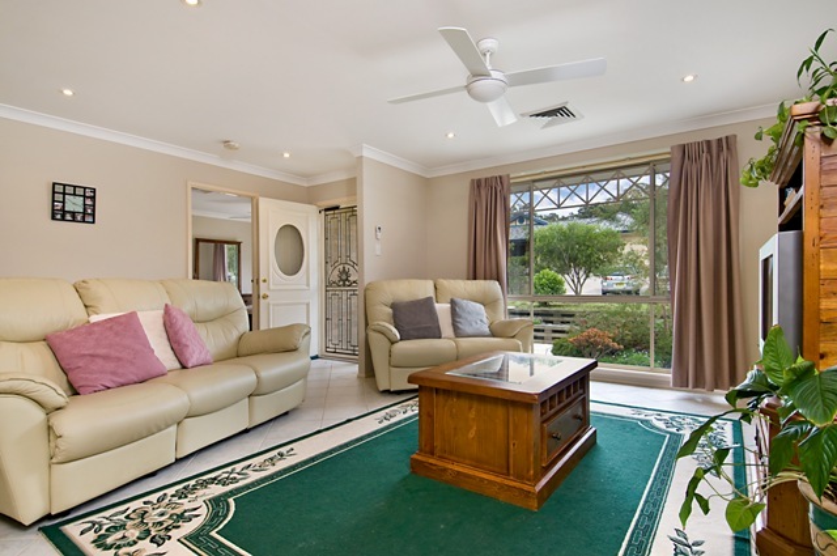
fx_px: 418
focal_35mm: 18
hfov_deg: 90.1
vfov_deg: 67.2
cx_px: 418
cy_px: 278
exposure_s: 1/25
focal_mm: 12
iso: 200
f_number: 8
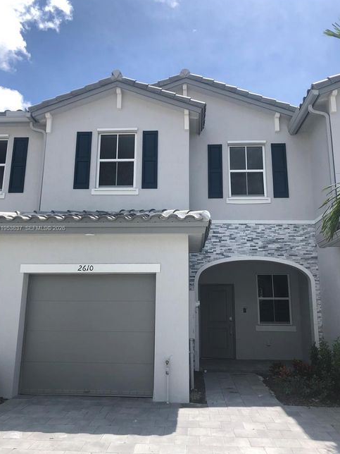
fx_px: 380
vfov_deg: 61.7
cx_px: 169
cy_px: 229
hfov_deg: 48.2
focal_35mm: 29
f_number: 1.8
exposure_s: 1/1869
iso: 20
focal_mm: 4
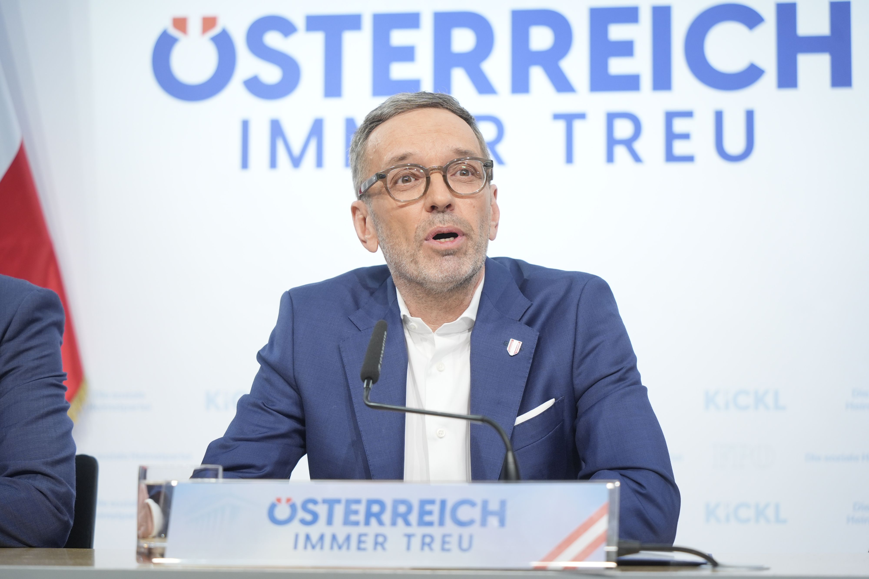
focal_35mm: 79
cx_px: 434
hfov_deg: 25.7
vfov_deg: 17.3
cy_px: 290
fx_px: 1907
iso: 800
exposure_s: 1/320
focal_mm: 79
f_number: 4.5
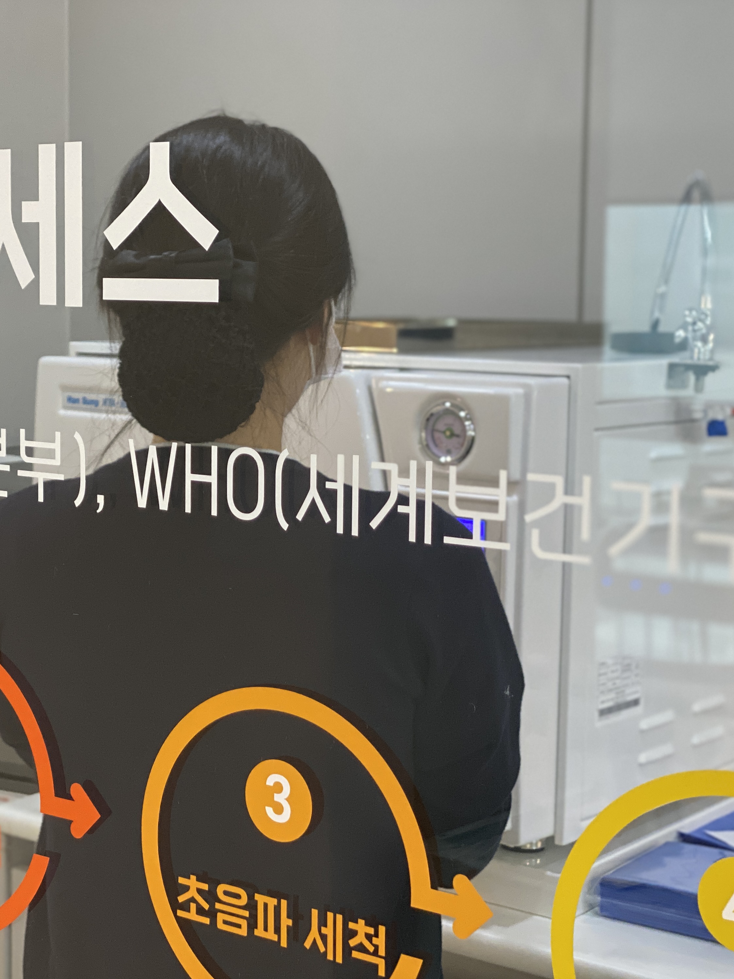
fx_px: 1979
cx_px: 188
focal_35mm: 70
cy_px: 487
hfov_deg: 20.8
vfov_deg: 27.8
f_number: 2
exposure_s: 1/120
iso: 200
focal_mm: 6
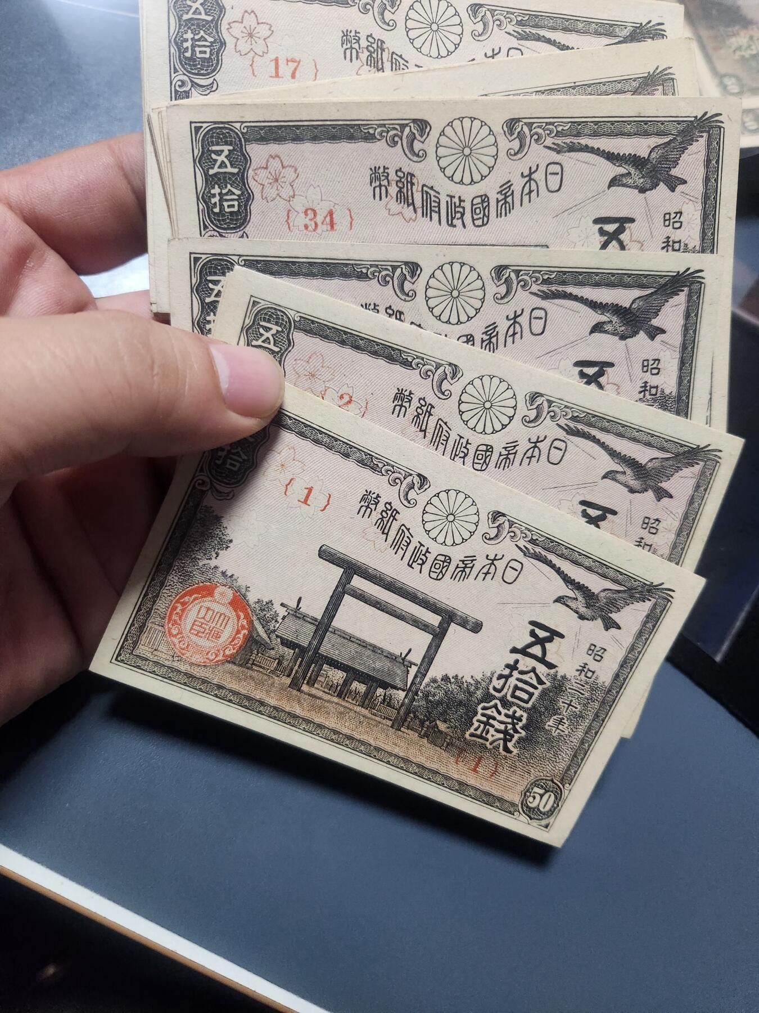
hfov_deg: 58.9
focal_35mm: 23
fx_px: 672
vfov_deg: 73.9
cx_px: 380
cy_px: 506
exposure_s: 1/100
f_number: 1.8
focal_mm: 5.4
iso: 1000
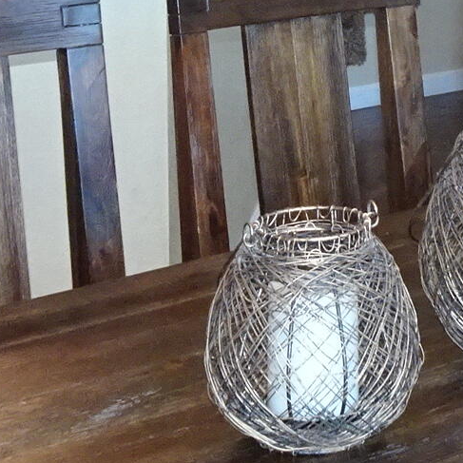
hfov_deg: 15.3
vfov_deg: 14.6
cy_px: -167
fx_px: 1710
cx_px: 382
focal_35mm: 113
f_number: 3.5
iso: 640
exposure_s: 1/80
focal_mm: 4.1
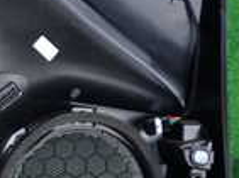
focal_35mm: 128
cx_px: -200
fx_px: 882
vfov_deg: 11.5
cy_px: 58
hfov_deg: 13.7
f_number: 2.3
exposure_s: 1/60
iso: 160
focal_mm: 5.4
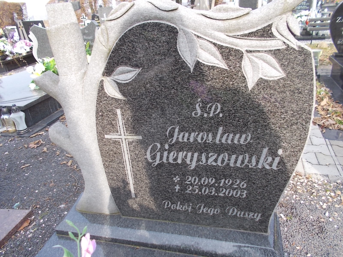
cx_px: 172
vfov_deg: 53.1
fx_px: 258
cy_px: 128
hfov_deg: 67.3
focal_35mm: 26
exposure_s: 1/200
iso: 80
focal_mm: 4.6
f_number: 3.2
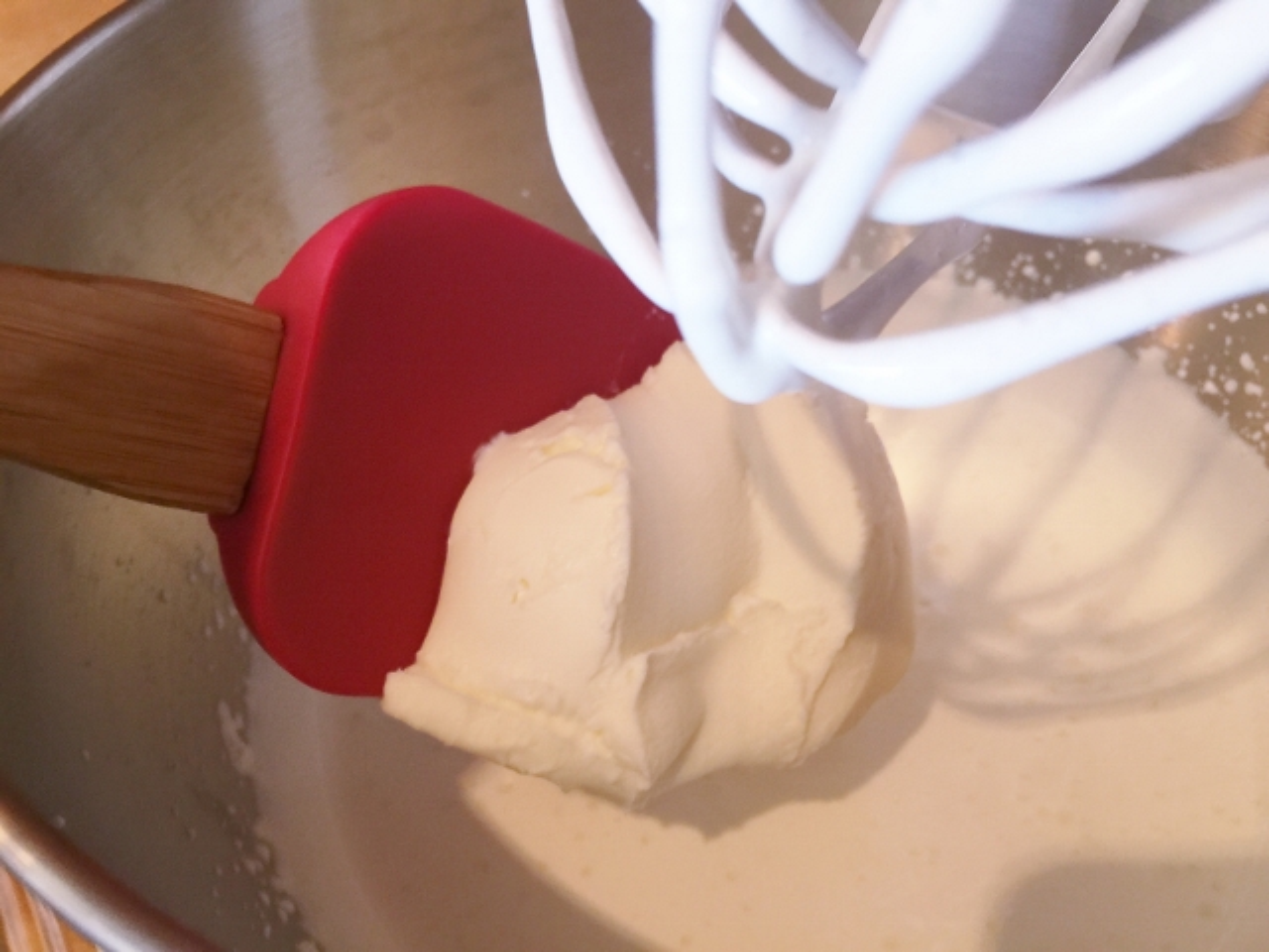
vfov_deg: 48.2
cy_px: 476
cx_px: 634
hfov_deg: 61.7
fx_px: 1063
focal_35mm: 29
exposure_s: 1/15
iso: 50
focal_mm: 4.15
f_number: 2.2
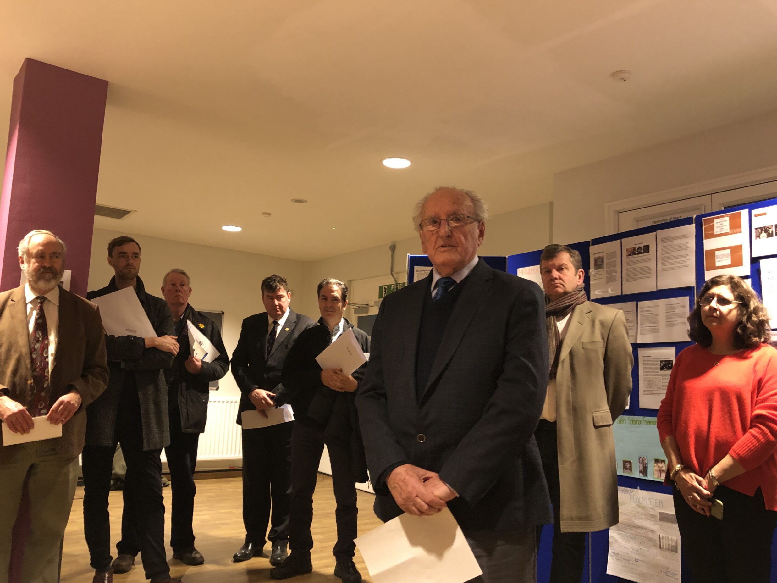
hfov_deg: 61.7
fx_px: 651
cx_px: 395
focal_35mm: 29
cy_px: 294
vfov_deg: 48.2
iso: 100
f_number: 1.8
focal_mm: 4
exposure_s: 1/12
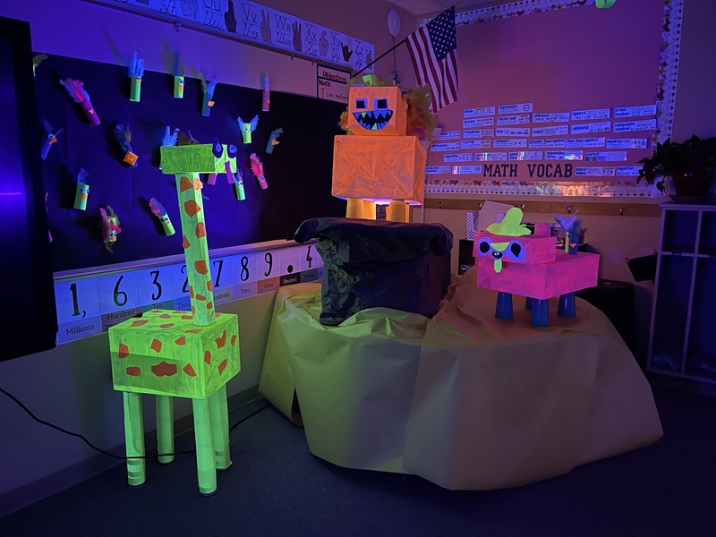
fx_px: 517
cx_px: 358
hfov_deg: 69.4
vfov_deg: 54.9
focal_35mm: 25
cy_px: 268
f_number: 1.6
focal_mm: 5.1
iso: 1250
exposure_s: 1/15
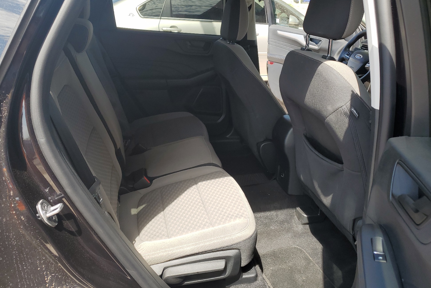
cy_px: 125
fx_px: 335
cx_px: 220
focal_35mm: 28
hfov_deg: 65.5
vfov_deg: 46.3
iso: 50
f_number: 1.5
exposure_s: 1/556
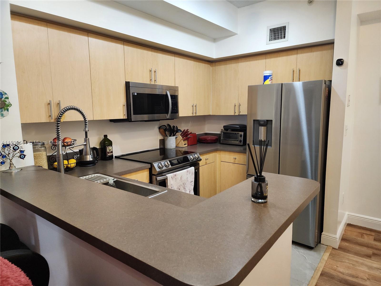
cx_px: 190
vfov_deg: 58.9
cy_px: 143
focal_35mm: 23
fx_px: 253
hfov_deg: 73.9
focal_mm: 6.4
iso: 250
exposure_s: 1/120
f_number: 1.8
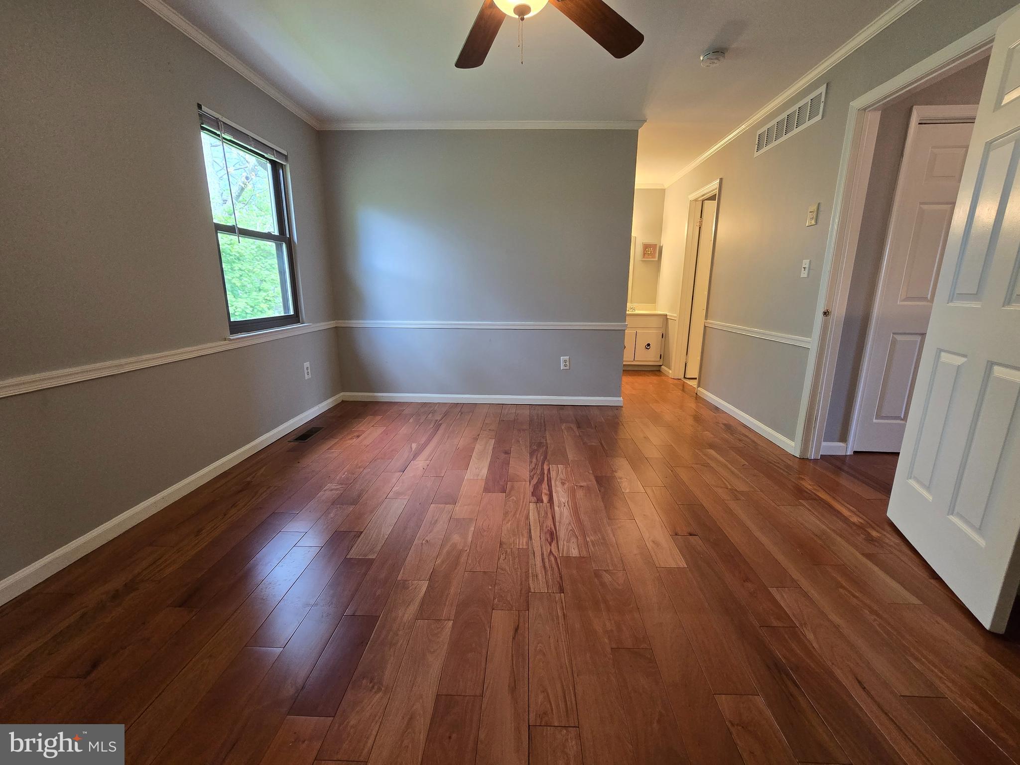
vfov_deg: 89.9
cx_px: 510
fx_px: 383
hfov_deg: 106.2
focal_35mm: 13
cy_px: 382
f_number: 2.2
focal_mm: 2.2
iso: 250
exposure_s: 1/60
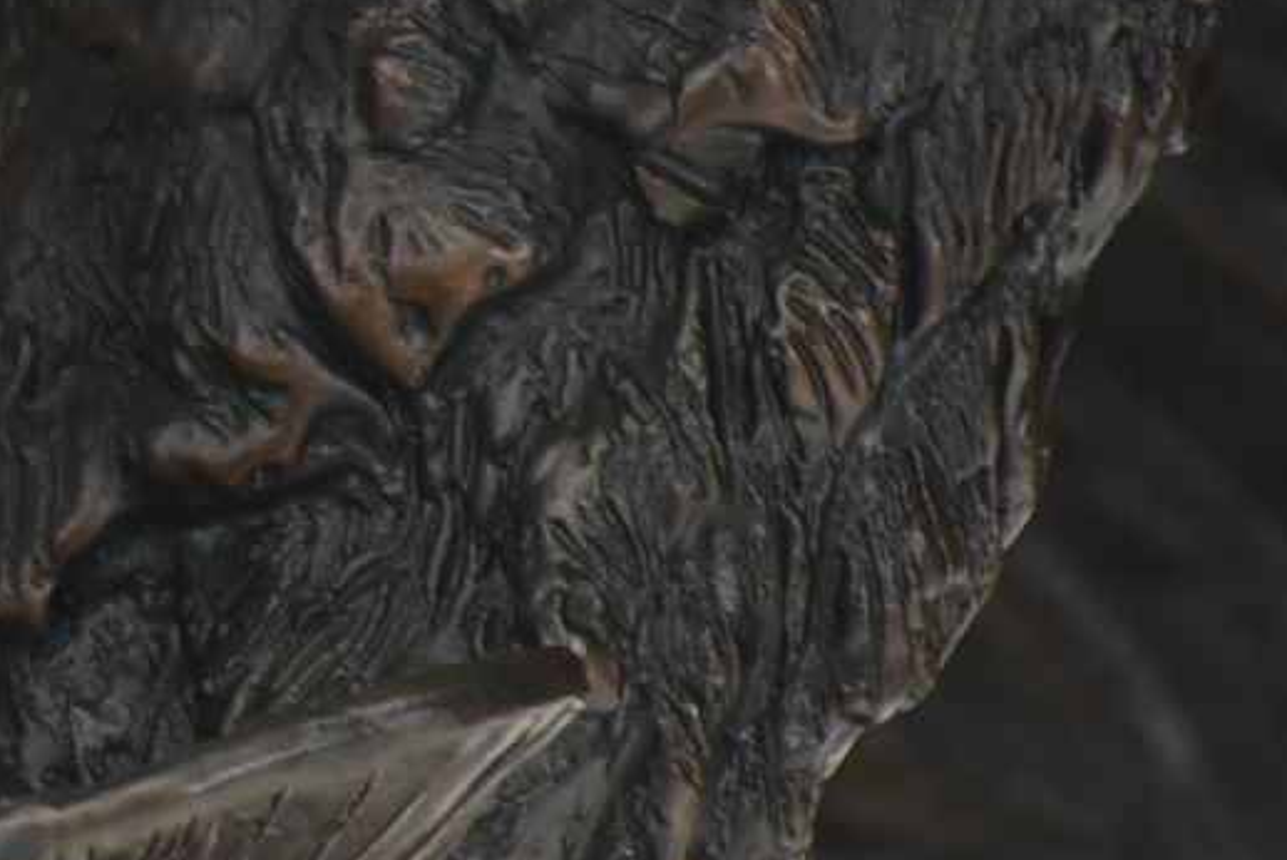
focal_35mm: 1214
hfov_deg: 1.7
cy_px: -92
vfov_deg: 1.1
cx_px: -1540
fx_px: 43423
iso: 200
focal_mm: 140
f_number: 7.1
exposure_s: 1/100
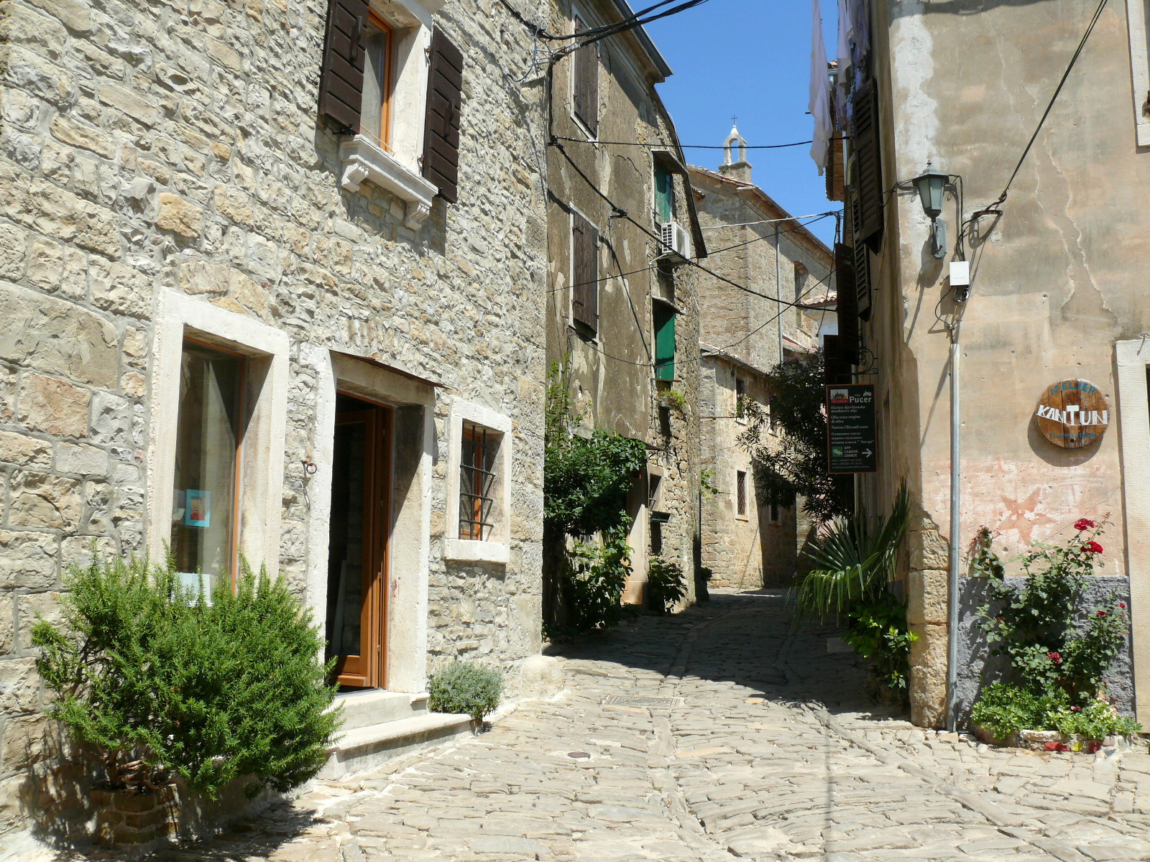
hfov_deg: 52.6
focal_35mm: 35
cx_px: 575
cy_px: 431
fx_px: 1163
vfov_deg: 40.7
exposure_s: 1/200
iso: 100
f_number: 5.6
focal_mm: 7.4
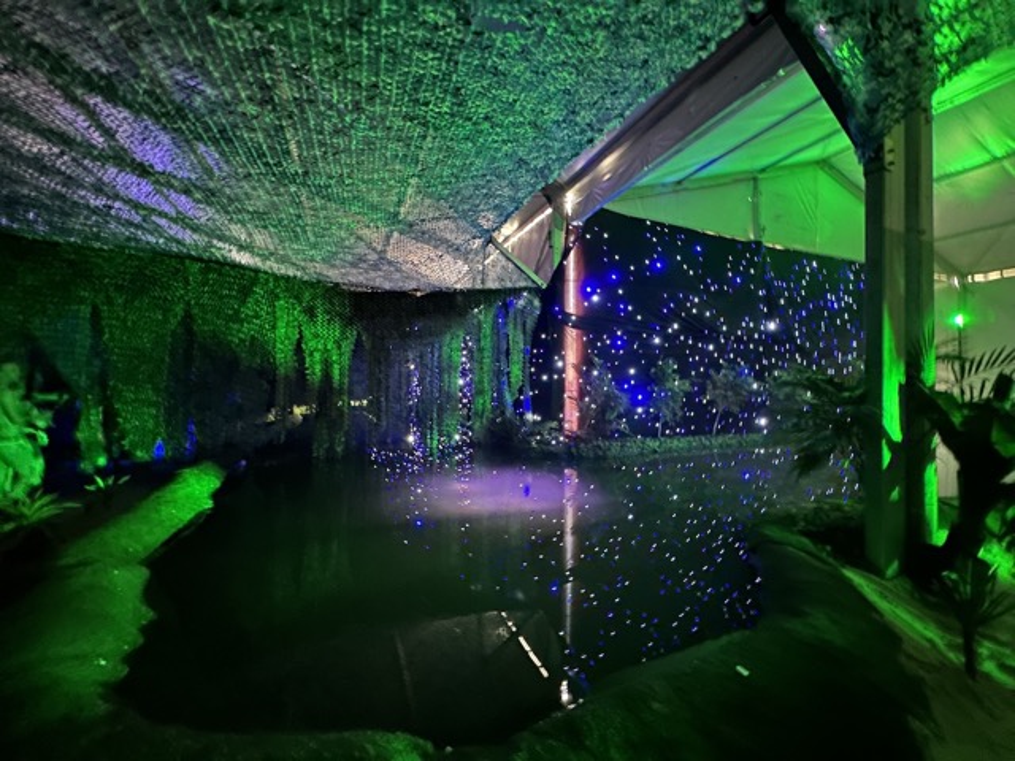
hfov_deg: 102.1
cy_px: 380
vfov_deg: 85.7
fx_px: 411
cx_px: 508
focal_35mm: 14
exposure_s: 1/11
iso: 1250
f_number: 2.2
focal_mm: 2.22
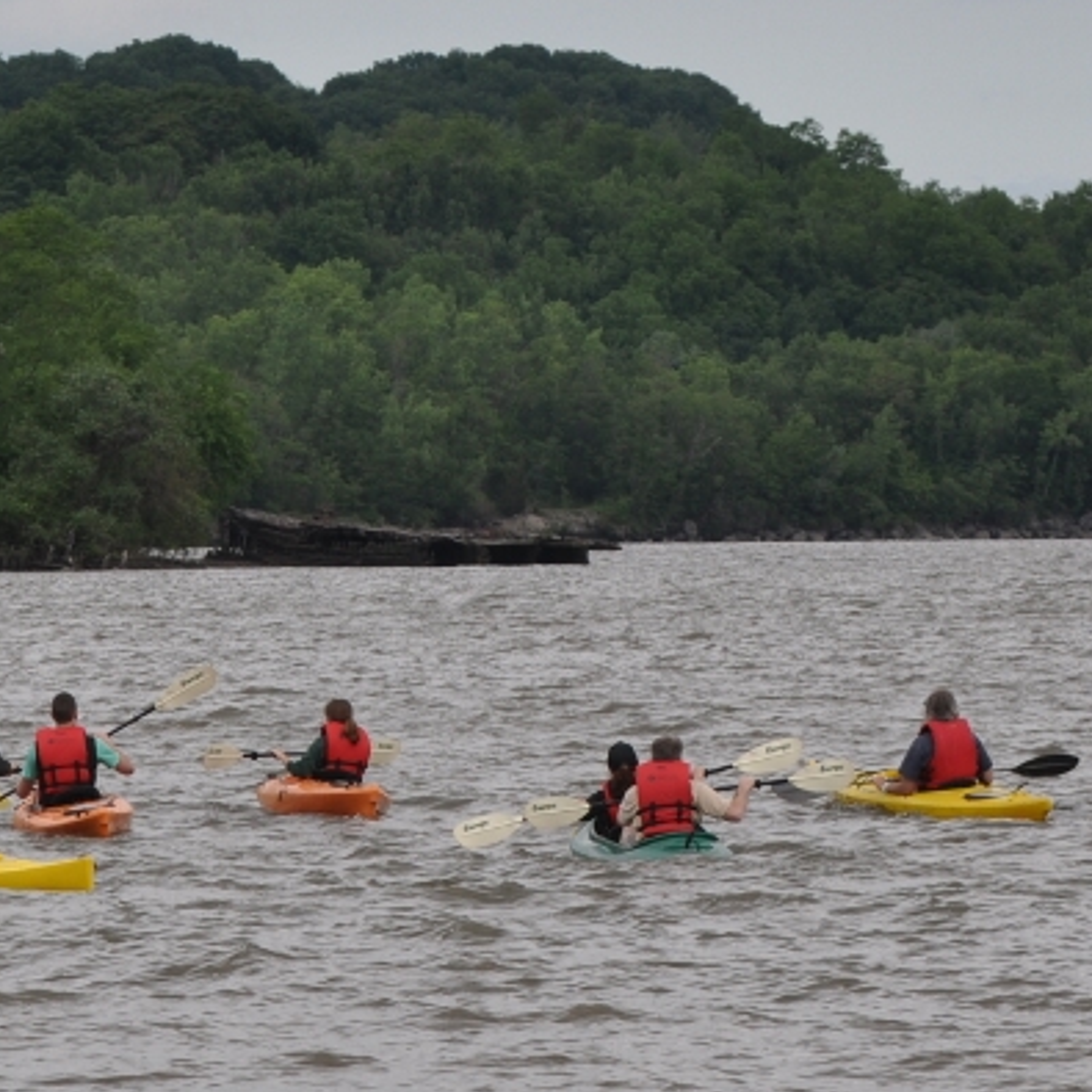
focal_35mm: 330
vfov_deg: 5.3
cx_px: -235
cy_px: 713
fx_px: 11778
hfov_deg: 5.3
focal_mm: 80
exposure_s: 1/320
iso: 200
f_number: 9
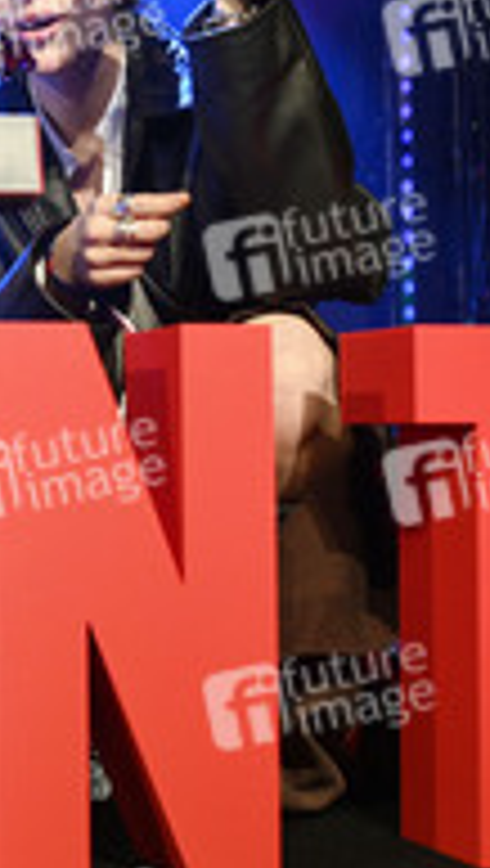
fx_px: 1911
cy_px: 360
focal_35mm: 83
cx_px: -70
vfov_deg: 25.5
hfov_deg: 14.2
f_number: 5.6
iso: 2500
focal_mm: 34
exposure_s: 1/200
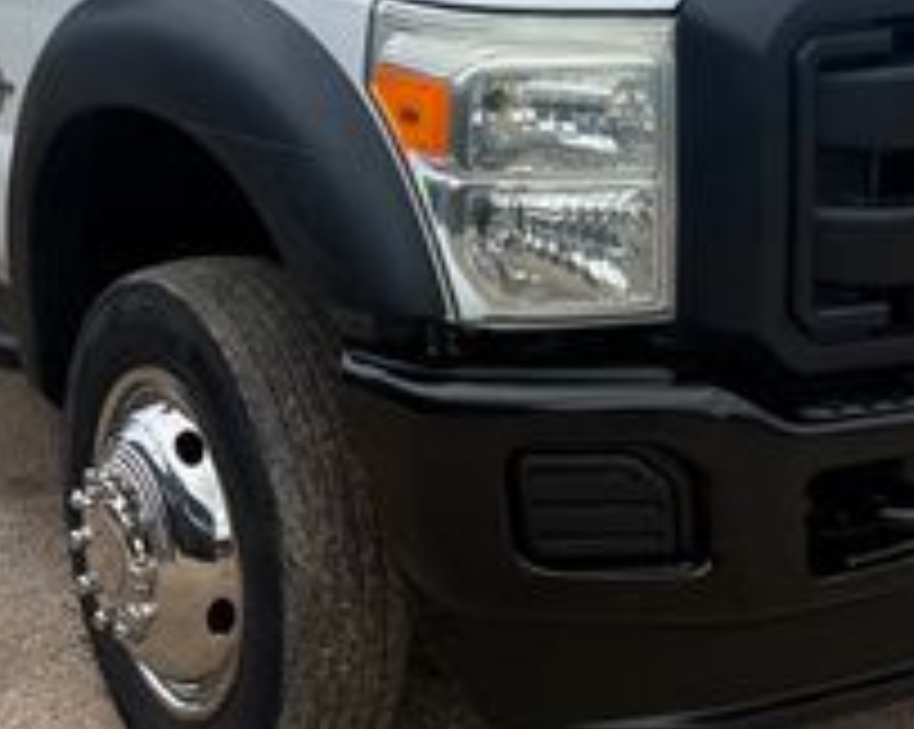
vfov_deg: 20.0
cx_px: 459
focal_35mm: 74
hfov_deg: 25.7
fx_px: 2000
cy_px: -9
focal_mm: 6.76
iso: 80
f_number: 1.78
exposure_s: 1/2370
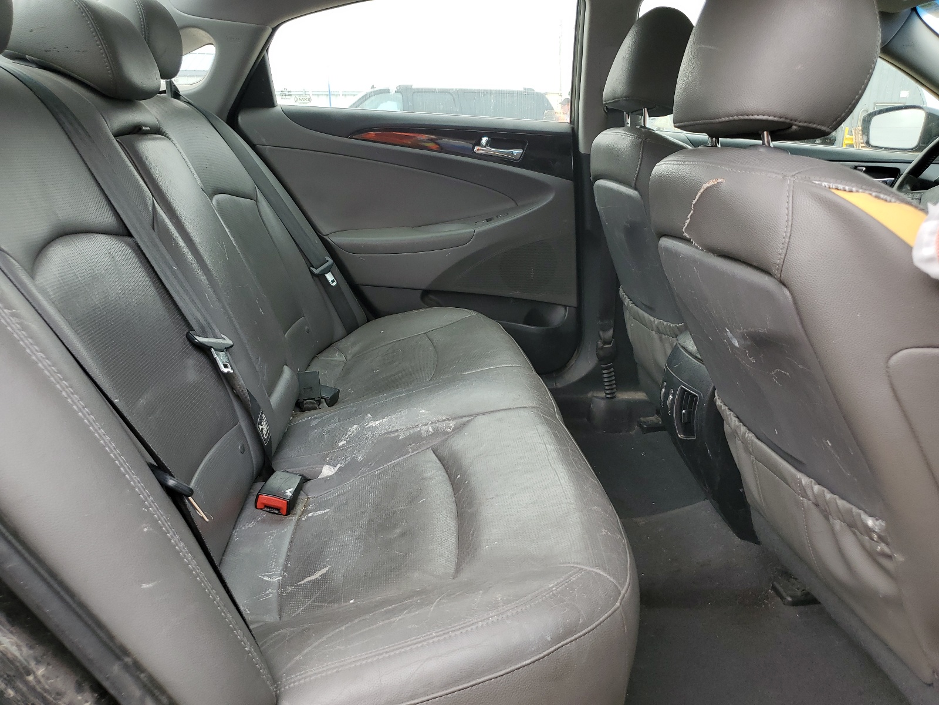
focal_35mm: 26
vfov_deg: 53.1
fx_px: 705
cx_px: 470
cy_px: 352
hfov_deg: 67.3
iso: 50
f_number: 1.5
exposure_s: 1/345
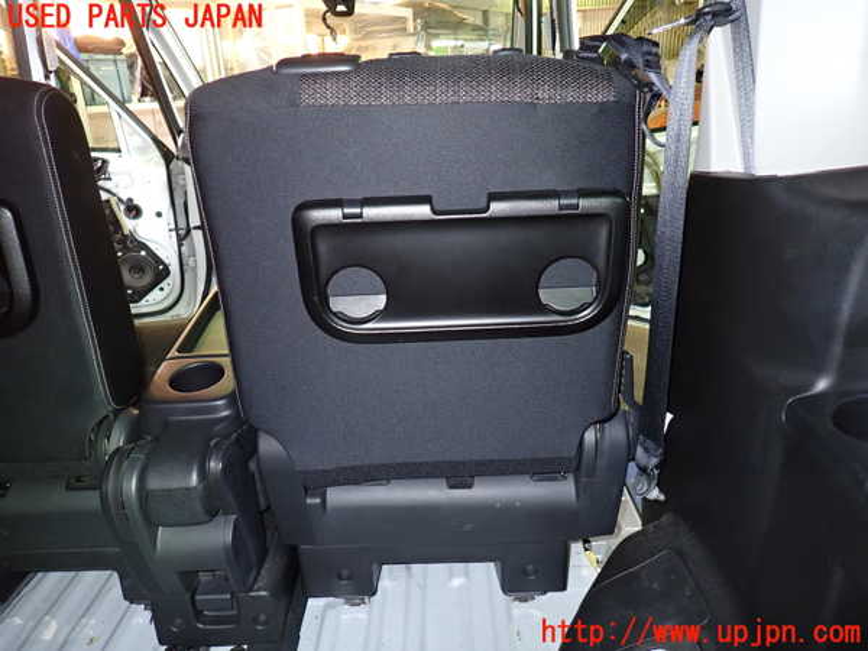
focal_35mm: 25
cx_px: 434
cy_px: 326
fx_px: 627
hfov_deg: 69.4
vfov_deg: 54.9
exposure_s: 1/30
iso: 320
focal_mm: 4.5
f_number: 2
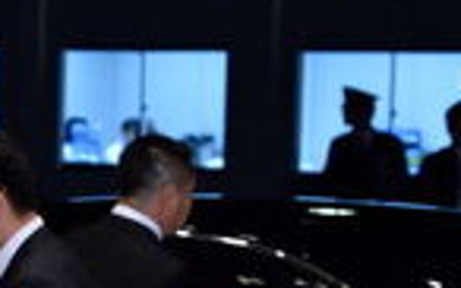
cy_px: 451
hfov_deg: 8.7
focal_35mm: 230
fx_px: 2887
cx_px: -442
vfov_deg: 5.6
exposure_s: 1/320
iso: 2500
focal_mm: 50
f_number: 4
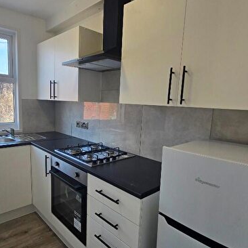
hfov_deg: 69.6
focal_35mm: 22
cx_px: 117
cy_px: 131
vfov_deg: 69.6
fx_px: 178
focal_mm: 2.2
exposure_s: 1/177
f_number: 2.2
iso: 50
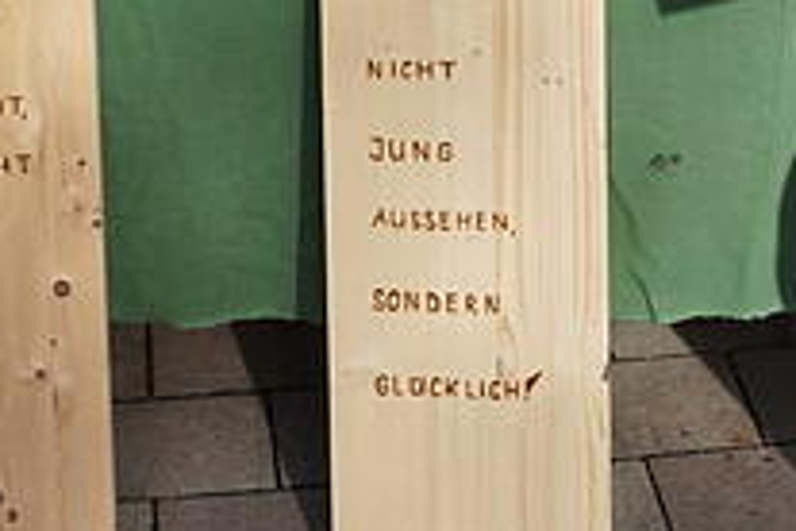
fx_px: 2697
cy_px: -525
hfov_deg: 16.8
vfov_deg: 10.4
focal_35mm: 122
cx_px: 323
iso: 100
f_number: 8
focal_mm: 18
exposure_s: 1/250
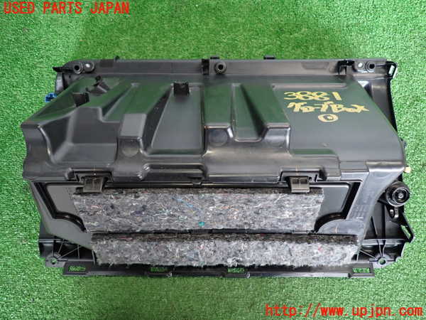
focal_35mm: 25
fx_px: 308
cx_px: 213
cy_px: 160
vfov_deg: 54.9
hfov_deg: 69.4
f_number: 2
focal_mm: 4.5
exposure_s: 1/30
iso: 250
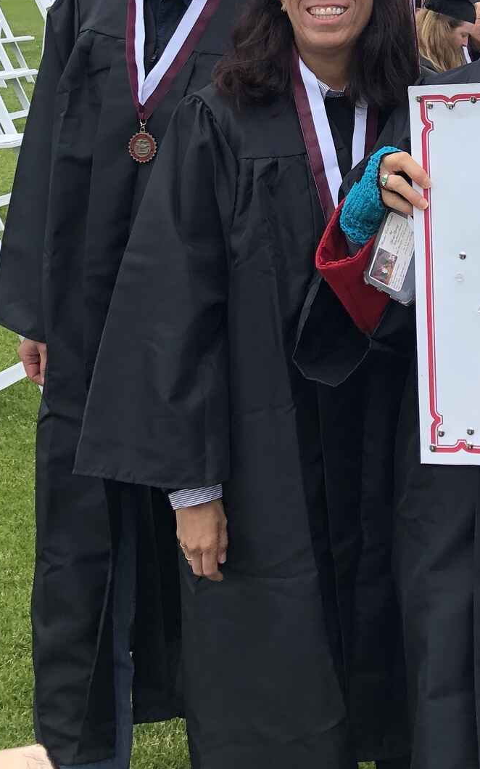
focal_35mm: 66
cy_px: -36
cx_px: 562
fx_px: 1381
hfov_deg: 18.7
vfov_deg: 28.7
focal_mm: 4
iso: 20
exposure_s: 1/771
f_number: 1.8
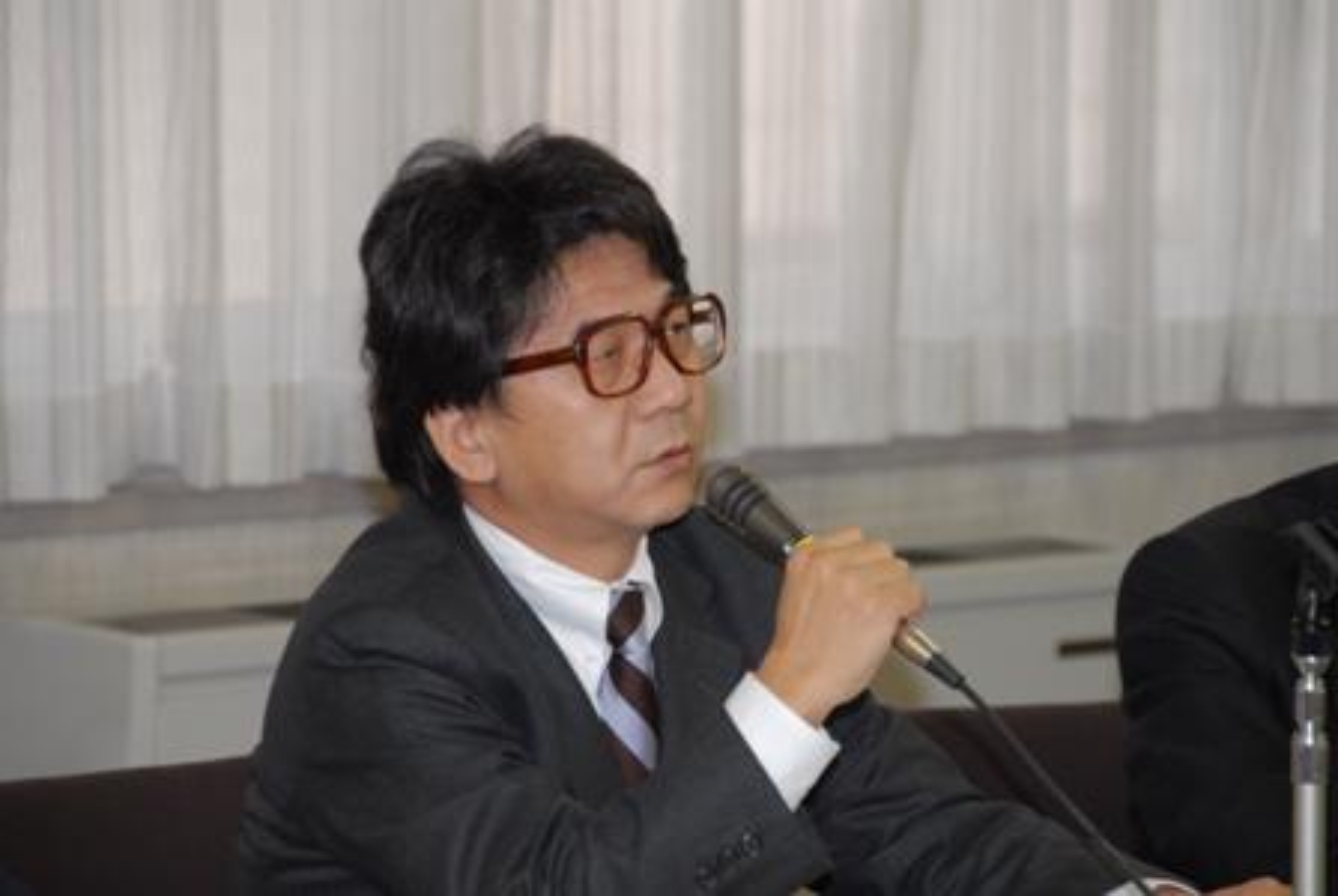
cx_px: 669
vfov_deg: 5.4
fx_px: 9490
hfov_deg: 8.1
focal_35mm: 255
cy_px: 448
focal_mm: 170
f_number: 5.6
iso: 400
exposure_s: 1/60
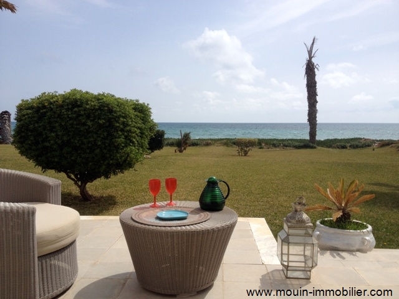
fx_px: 403
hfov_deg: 52.6
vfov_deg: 40.7
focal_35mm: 35
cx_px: 200
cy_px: 150
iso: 50
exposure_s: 1/2513
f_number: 2.4
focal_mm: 4.28
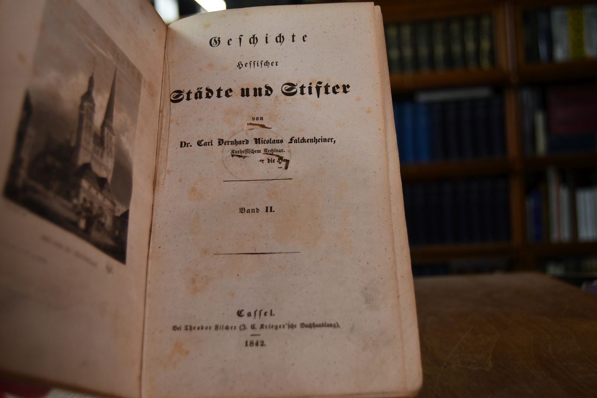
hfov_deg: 49.6
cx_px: 298
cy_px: 199
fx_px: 647
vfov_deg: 34.2
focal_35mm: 39
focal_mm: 26
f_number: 4
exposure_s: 1/200
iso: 800
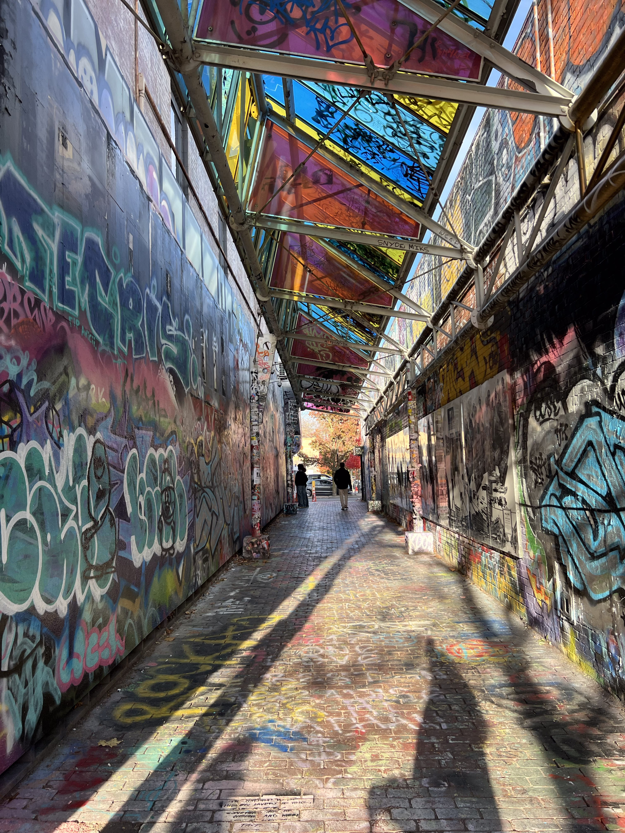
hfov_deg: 53.1
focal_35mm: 26
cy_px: 416
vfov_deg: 67.3
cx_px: 312
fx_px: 626
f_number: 1.5
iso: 50
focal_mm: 5.7
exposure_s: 1/748
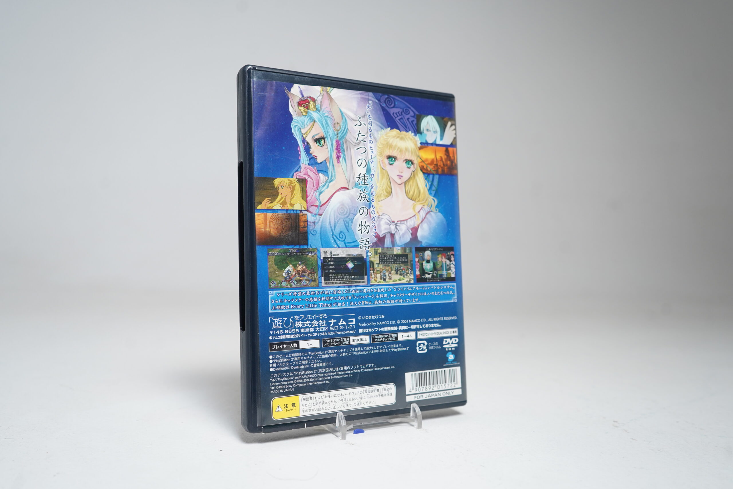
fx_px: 590
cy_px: 244
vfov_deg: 45.0
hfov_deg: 63.7
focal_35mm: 29
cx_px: 366
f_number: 5
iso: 640
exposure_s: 1/30
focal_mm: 29
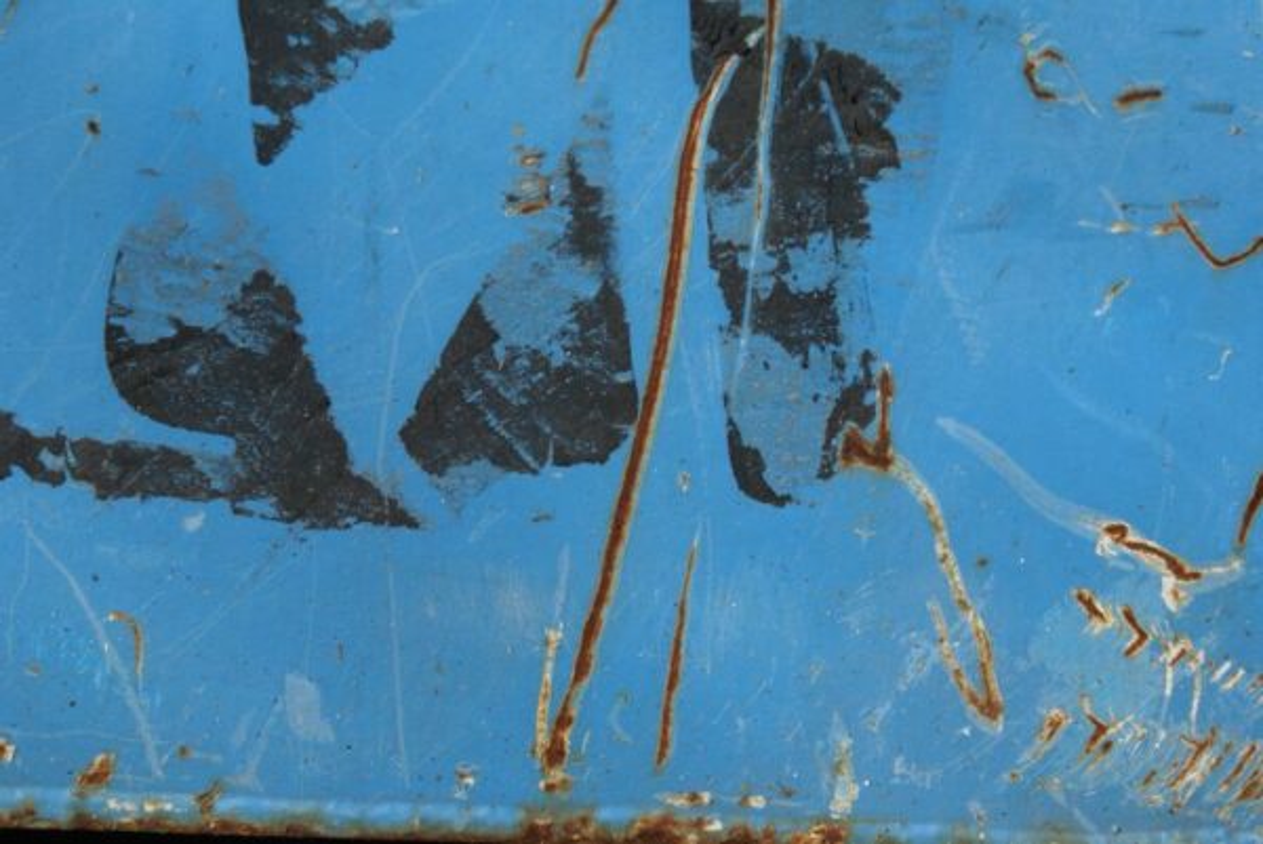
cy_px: 422
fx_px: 3686
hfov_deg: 19.4
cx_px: 632
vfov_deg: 13.1
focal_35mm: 105
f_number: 11
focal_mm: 70
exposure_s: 1/160
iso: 100
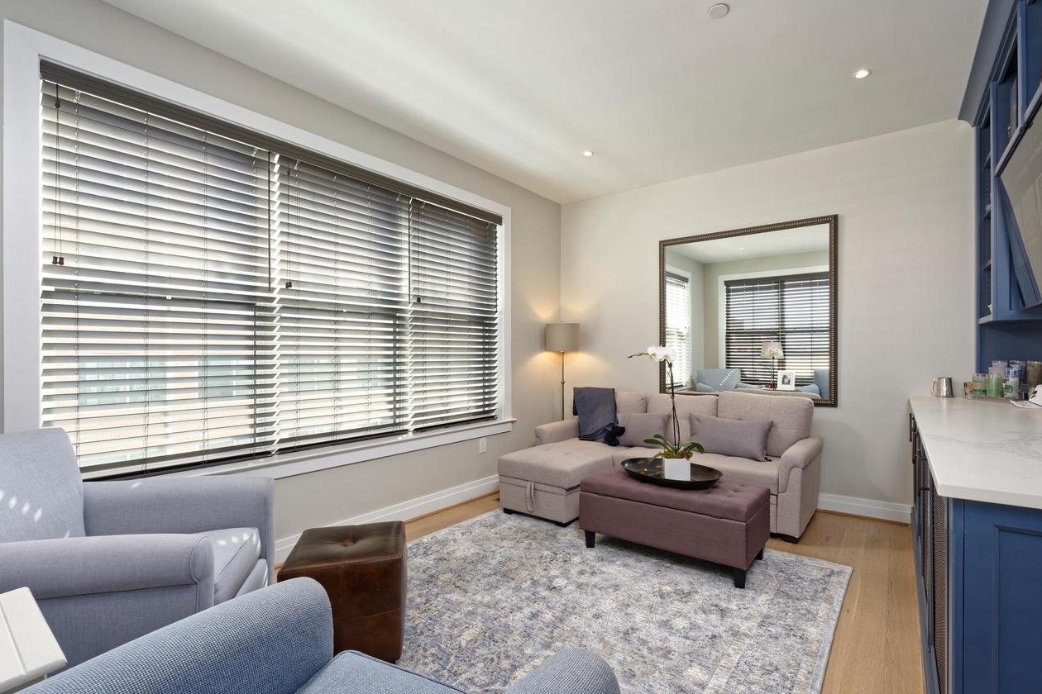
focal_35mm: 16
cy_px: 361
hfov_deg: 96.3
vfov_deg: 73.7
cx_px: 579
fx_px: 463
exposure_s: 1/6
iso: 320
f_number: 13
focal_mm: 14
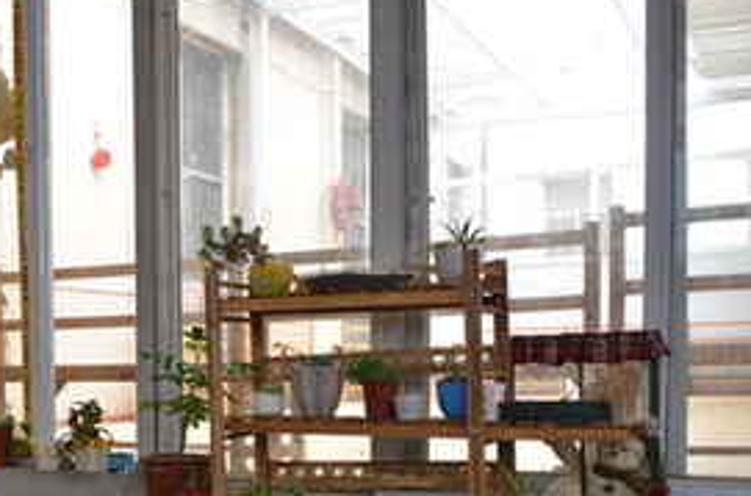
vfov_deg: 24.6
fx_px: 1102
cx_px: 32
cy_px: 452
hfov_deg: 34.8
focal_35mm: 53
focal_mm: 18
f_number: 4
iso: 400
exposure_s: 1/60
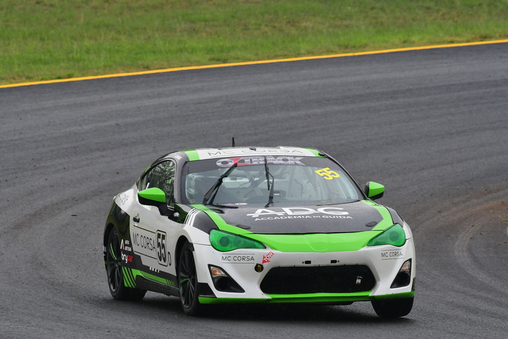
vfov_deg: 2.3
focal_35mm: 600
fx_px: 8469
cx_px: 254
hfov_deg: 3.4
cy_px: 170
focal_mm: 400
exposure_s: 1/640
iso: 1000
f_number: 11
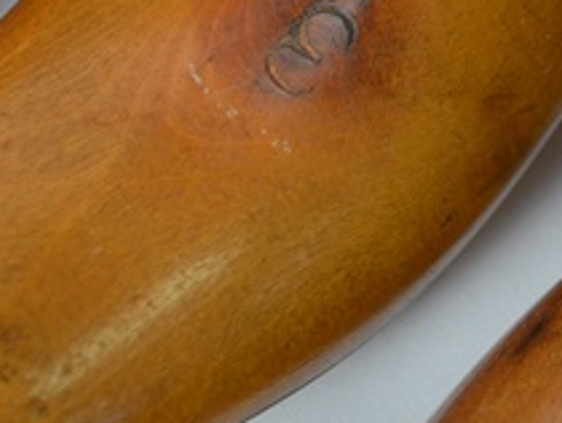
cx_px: 594
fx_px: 2406
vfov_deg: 9.9
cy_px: -35
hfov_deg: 13.1
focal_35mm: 148
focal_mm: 36
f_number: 5
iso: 450
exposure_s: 1/60
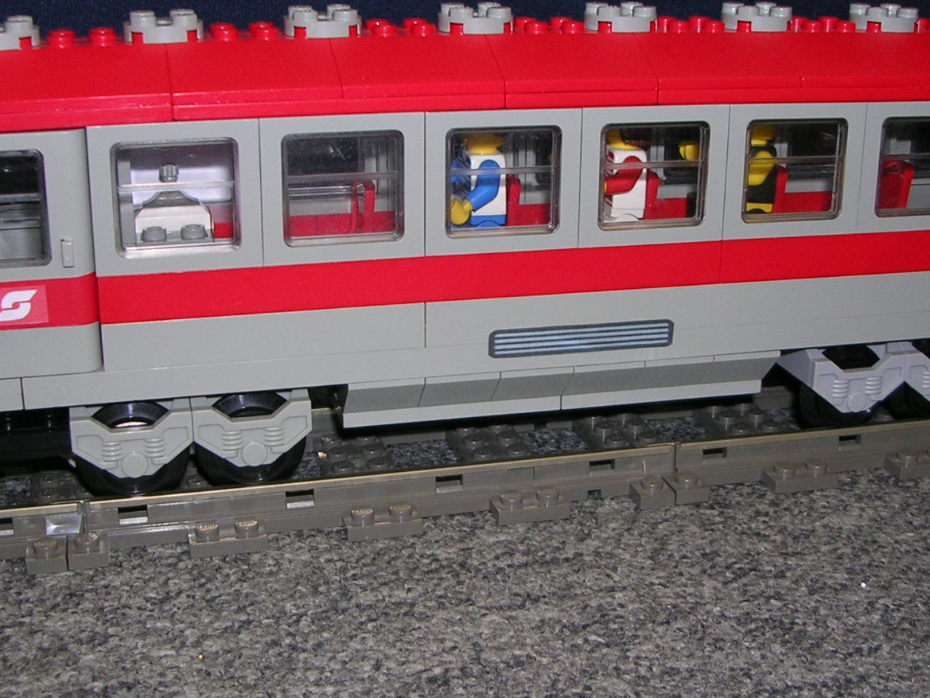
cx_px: 512
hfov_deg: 36.8
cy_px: 352
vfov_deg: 28.0
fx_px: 1397
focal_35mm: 52
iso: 50
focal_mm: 5.8
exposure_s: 1/60.1
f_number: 2.8
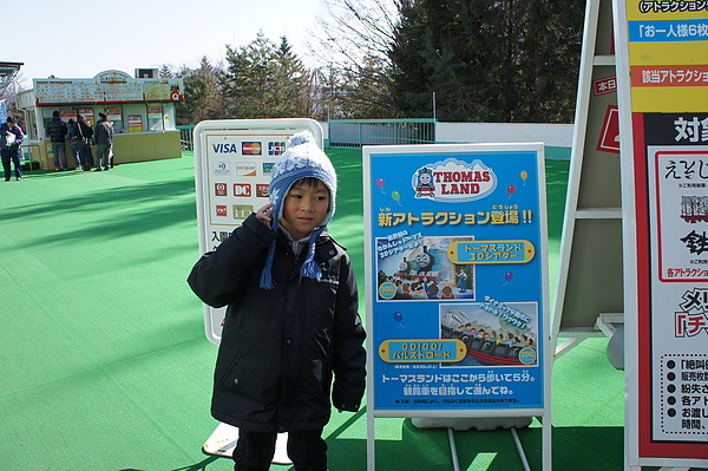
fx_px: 531
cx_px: 354
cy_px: 236
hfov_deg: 67.4
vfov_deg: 47.9
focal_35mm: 27
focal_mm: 18
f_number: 7.1
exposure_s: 1/200
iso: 200
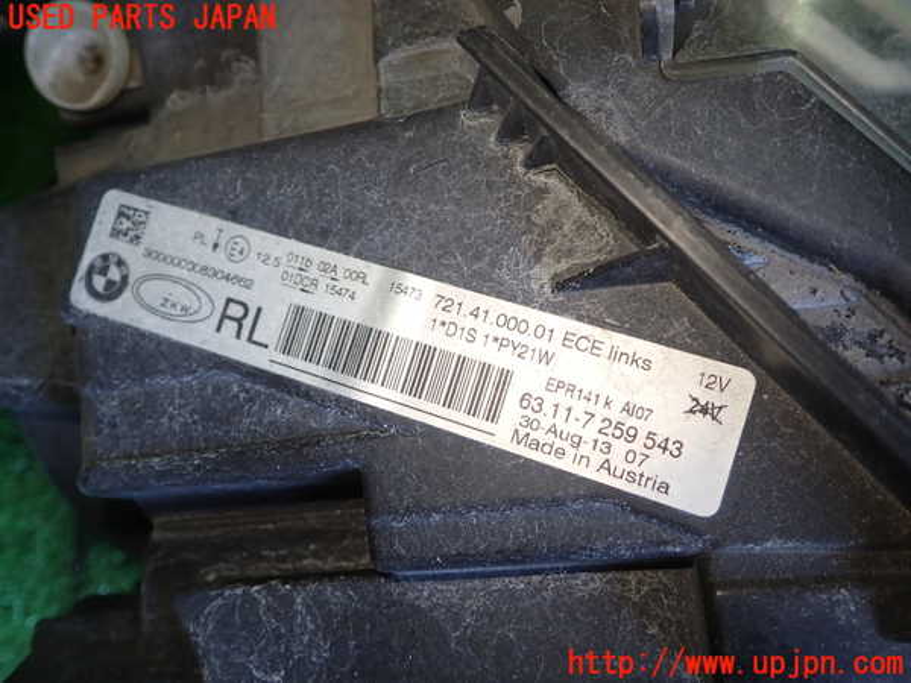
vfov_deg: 46.8
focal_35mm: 30
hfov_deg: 60.0
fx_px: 790
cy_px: 342
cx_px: 456
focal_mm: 5.4
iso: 160
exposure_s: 1/60
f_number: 2.3
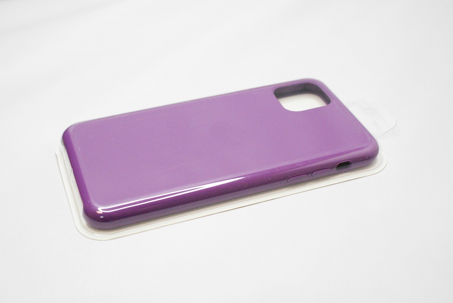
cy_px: 152
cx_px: 226
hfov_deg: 37.8
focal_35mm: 52
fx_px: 662
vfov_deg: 25.8
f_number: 5.6
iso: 1600
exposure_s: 1/320
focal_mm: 35
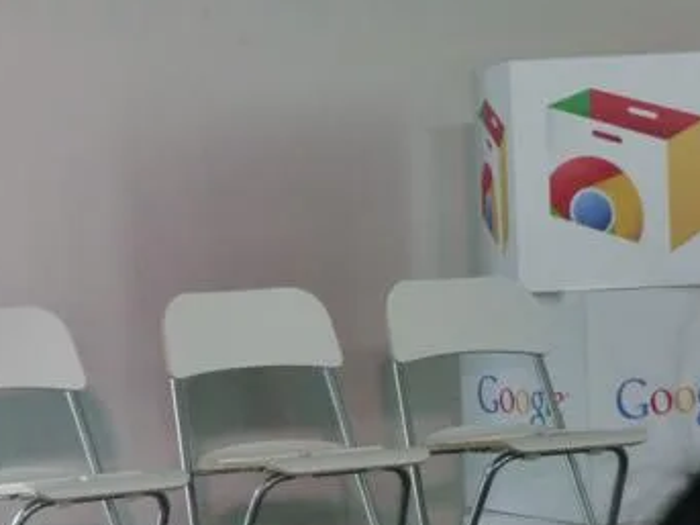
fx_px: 2689
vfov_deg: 11.1
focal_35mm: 133
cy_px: 384
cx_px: -47
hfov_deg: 14.5
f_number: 4
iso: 400
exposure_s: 1/40
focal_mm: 10.2
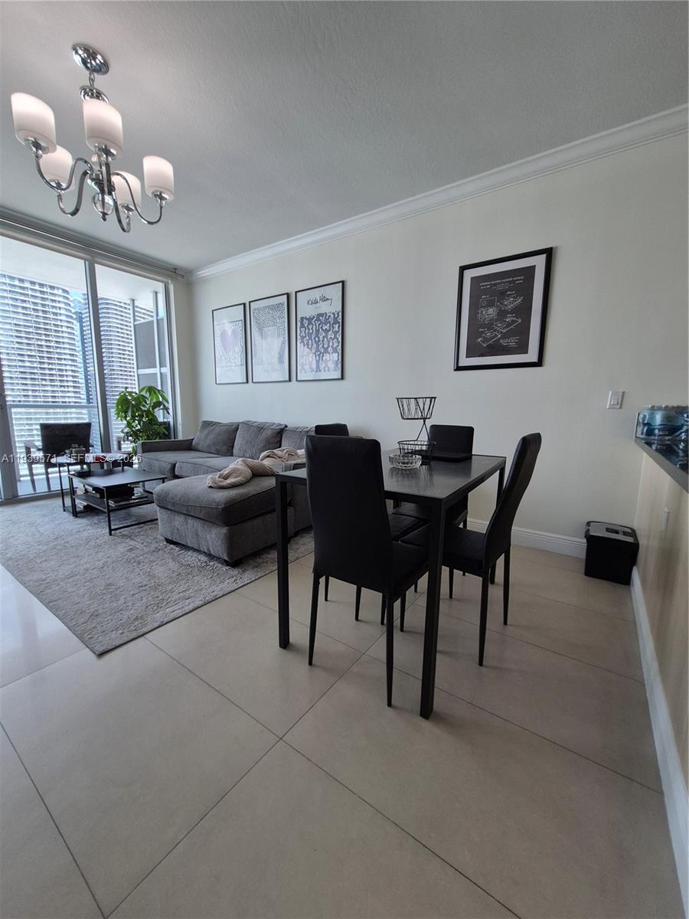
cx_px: 344
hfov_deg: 89.9
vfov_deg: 106.2
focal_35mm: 13
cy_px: 460
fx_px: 345
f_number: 2.2
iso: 50
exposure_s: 1/155
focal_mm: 1.74
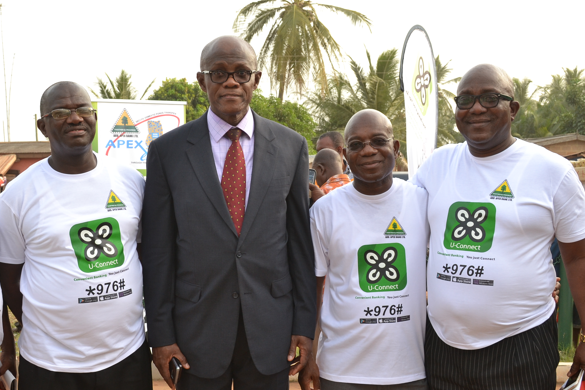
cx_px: 244
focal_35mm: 47
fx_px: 764
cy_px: 222
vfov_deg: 28.6
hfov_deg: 41.8
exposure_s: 1/125
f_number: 7.1
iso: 400
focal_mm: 24
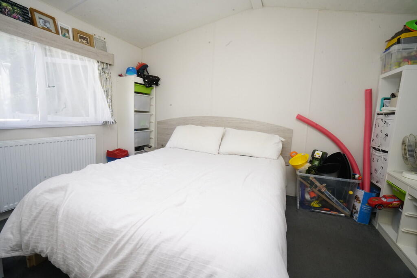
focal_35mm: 16
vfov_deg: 73.8
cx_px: 208
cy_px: 139
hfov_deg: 96.7
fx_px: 185
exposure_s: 1/60
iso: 2000
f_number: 20
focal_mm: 16
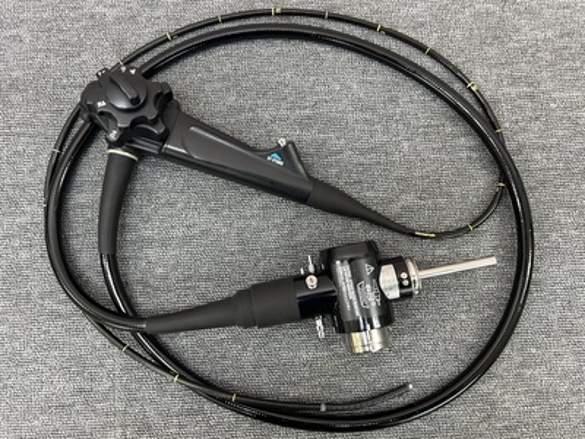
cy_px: 220
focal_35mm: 26
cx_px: 292
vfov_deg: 53.1
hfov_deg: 67.3
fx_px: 439
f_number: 1.5
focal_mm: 5.7
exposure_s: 1/60
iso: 80
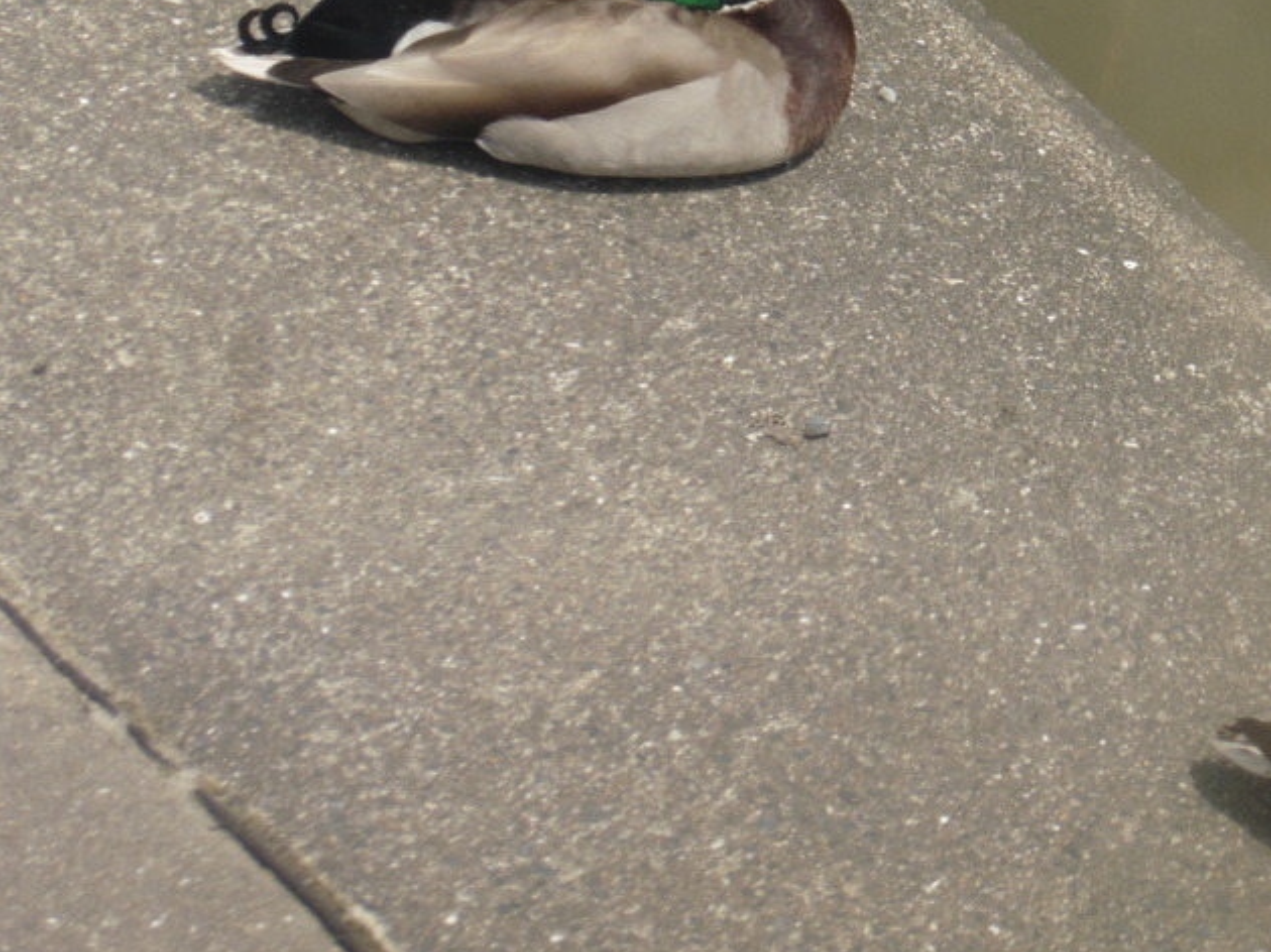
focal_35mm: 592
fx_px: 21728
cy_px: 218
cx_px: 1031
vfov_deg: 2.5
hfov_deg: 3.3
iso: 100
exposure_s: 1/320
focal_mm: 65
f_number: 6.3
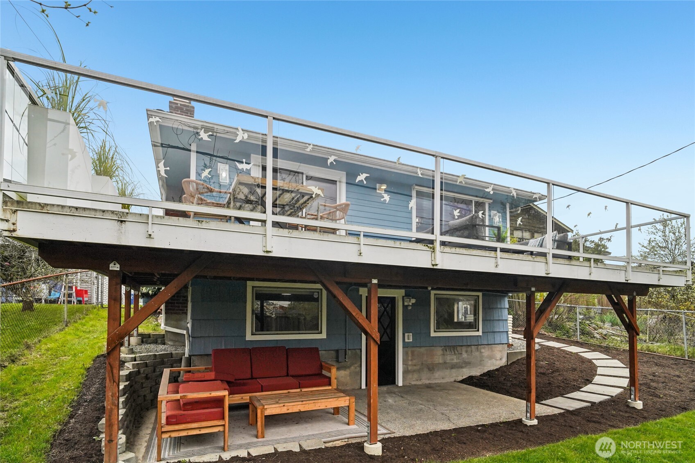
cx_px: 348
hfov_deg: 96.7
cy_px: 232
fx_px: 309
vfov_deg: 73.7
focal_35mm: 16
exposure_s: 1/1000
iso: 1600
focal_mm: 16
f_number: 8
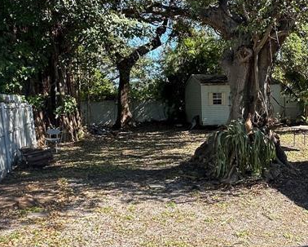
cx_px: 191
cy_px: 144
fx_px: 338
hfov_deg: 48.6
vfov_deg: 40.1
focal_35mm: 37
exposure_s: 1/485
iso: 40
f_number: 2.2
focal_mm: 2.22
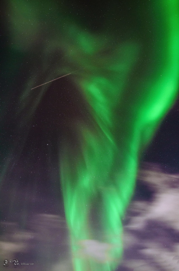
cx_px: 90
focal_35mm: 21
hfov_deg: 59.3
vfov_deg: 81.3
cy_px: 136
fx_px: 157
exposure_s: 13
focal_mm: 14
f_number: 3.5
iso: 1600
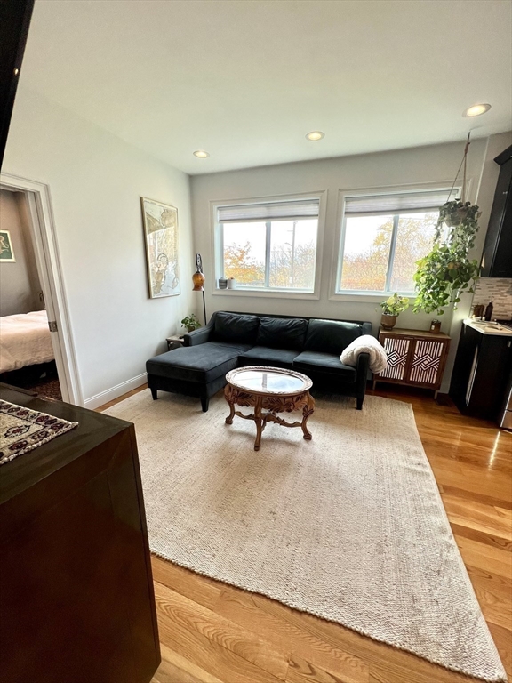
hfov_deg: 89.9
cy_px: 342
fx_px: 256
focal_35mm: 13
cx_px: 256
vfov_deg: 106.2
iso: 50
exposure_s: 1/120
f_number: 1.8
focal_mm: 1.57
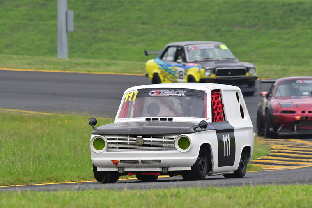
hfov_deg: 3.3
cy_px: 104
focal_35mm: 630
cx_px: 156
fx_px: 5462
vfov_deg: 2.2
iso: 1000
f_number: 10
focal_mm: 420
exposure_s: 1/640
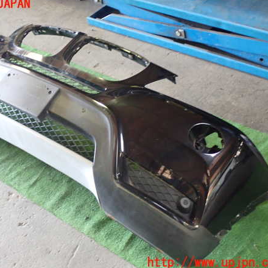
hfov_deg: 32.1
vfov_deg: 32.2
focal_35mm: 53
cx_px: 102
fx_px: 464
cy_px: 133
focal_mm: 7.84
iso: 800
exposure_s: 1/25
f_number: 2.9
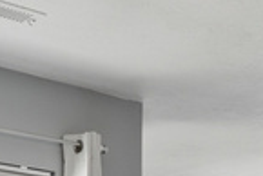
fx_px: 826
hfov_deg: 16.4
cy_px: 328
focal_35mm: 113
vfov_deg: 11.2
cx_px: 401
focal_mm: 16
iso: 250
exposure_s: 1/400
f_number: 9
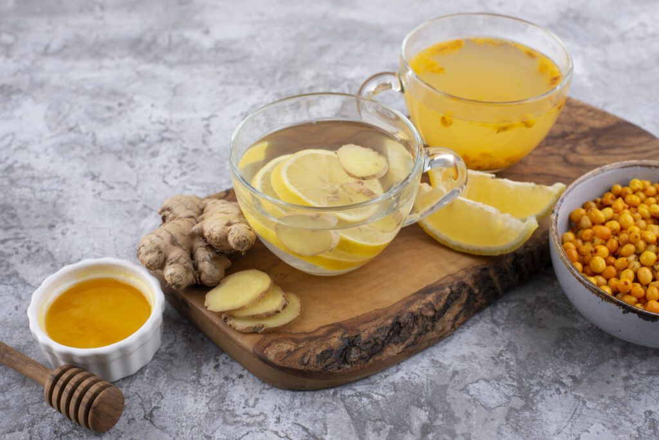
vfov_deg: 27.0
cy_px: 220
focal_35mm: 50
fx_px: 916
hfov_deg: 39.6
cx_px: 330
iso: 100
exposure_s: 1/100
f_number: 9
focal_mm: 50
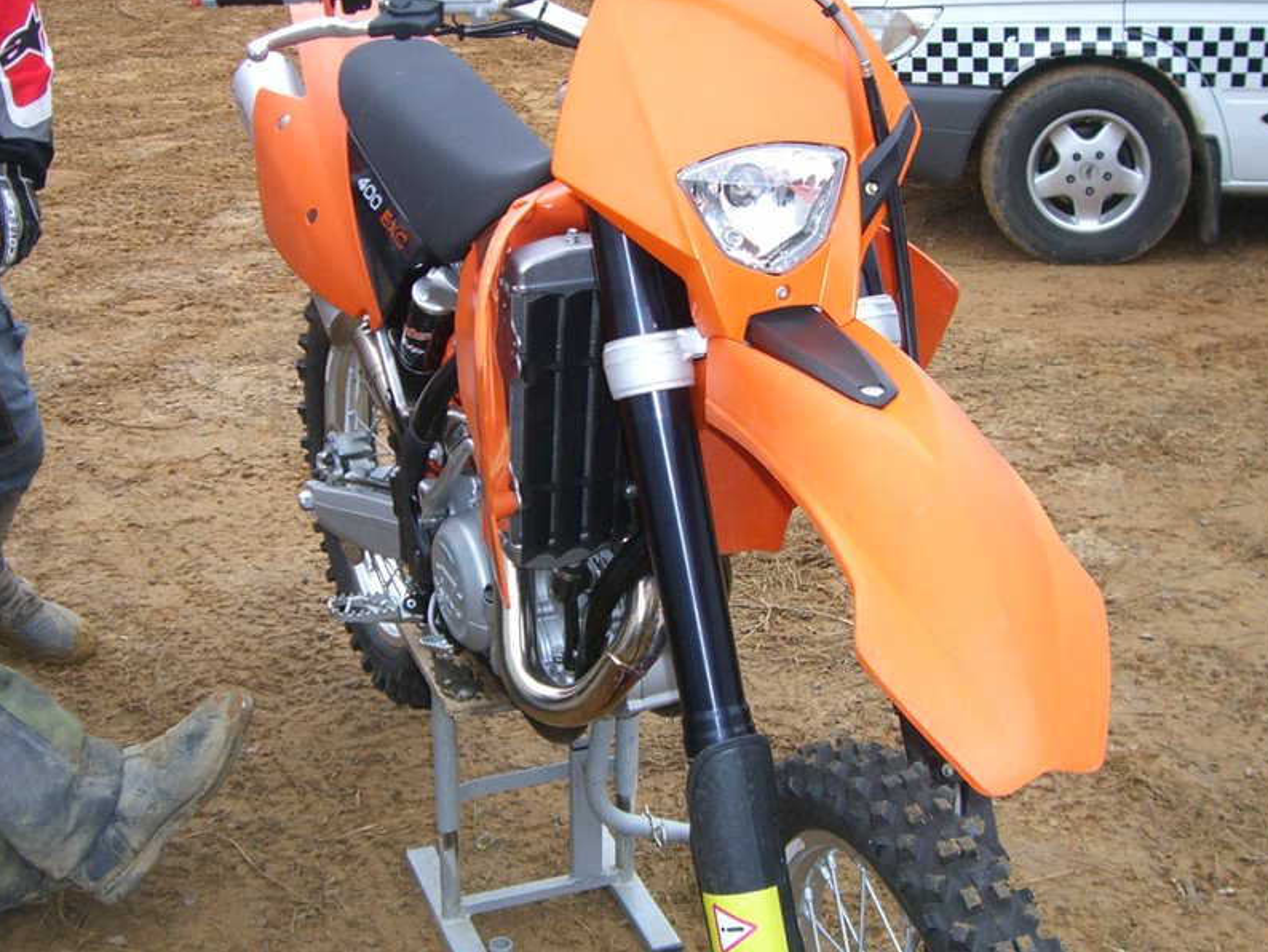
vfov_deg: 29.7
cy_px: 430
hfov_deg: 38.9
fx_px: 1795
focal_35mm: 49
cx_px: 652
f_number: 2.7
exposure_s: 1/80
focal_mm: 6.2
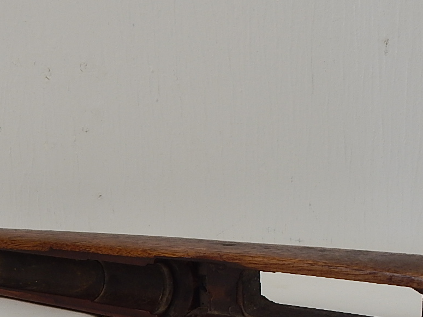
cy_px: 300
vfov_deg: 22.2
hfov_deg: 30.2
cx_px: 258
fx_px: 782
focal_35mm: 64
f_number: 3.2
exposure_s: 1/30
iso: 140
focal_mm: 5.6
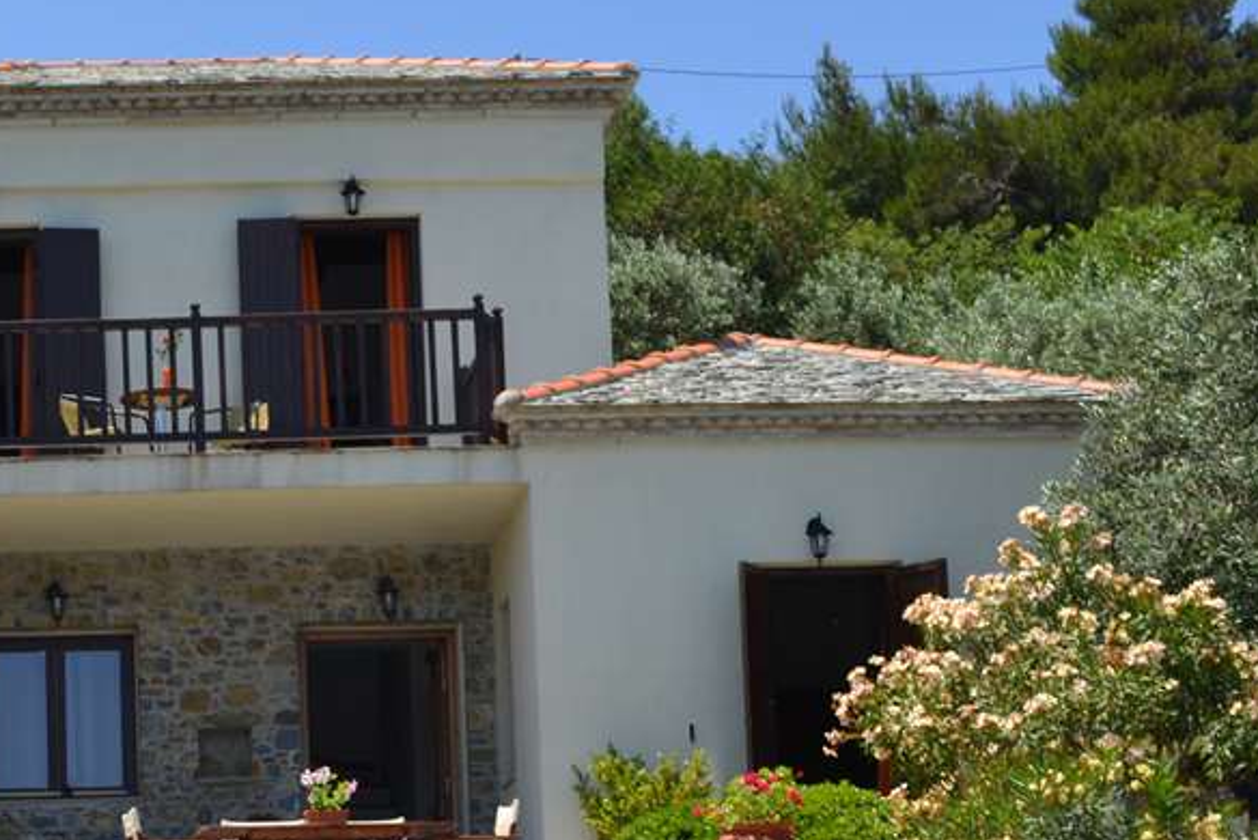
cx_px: 50
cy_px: 911
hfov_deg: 23.1
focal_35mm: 85
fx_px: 2972
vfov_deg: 15.7
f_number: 9
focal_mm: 24
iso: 100
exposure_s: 1/200
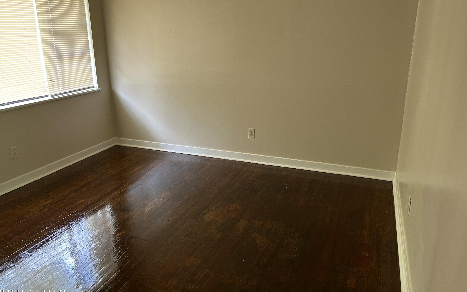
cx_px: 230
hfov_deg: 66.5
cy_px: 132
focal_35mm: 28
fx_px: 356
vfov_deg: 44.5
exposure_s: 1/60
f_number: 1.5
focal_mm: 5.7
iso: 200
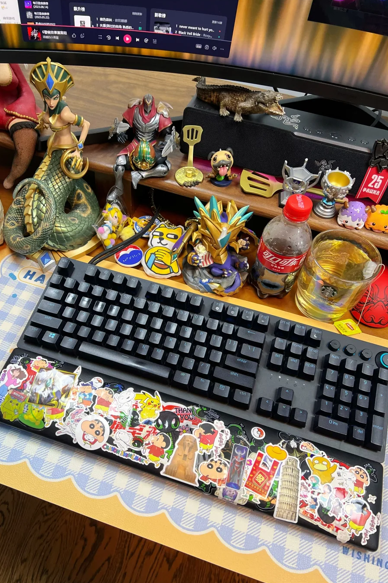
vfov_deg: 63.7
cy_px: 300
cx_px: 161
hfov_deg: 44.8
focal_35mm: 29
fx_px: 469
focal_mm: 5.7
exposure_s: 1/121
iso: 100
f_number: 1.5
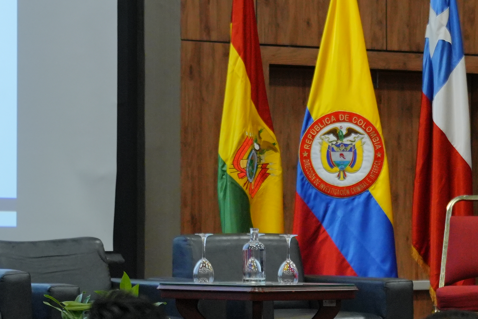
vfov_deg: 4.7
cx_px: 447
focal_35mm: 291
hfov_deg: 7.1
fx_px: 3863
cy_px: 287
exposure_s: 1/60
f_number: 2.8
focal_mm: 70
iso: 800
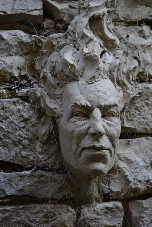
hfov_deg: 16.8
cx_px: 87
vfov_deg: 25.0
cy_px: 101
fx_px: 513
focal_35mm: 81
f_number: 5.6
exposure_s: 1/100
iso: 400
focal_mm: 70
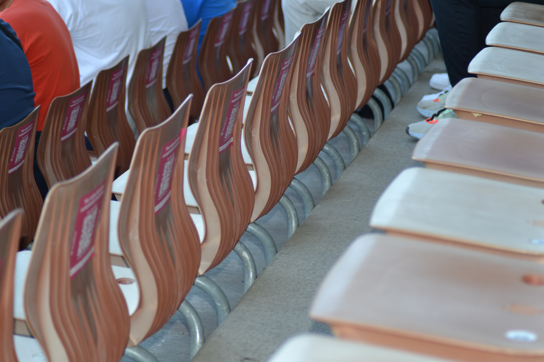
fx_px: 1587
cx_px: 272
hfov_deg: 19.5
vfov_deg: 13.0
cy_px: 181
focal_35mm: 105
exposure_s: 1/125
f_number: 4
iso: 180
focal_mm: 70
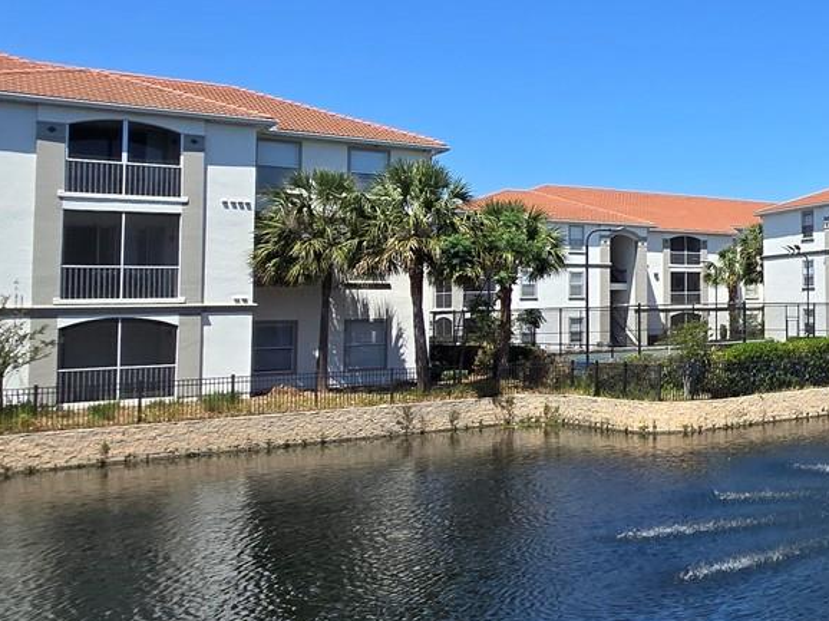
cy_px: 262
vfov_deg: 39.5
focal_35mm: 36
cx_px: 1074
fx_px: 862
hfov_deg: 35.4
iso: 50
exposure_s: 1/1746
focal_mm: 2.2
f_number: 2.2
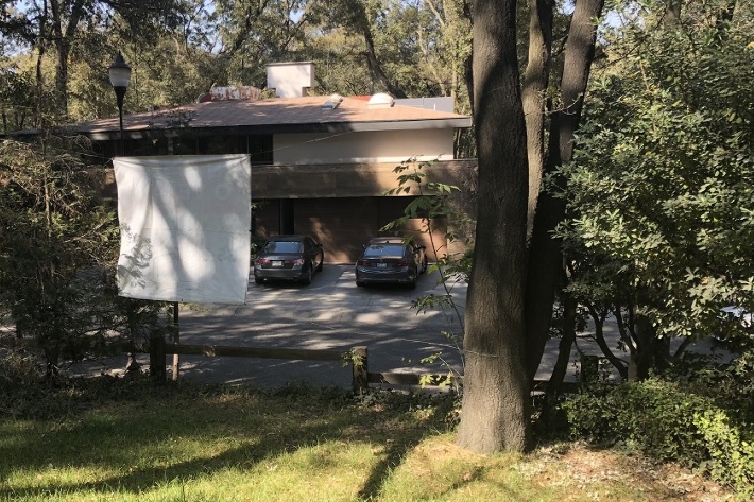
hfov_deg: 45.4
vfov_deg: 31.9
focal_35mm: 42
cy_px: 277
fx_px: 879
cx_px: 224
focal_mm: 4
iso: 20
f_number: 1.8
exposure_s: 1/286
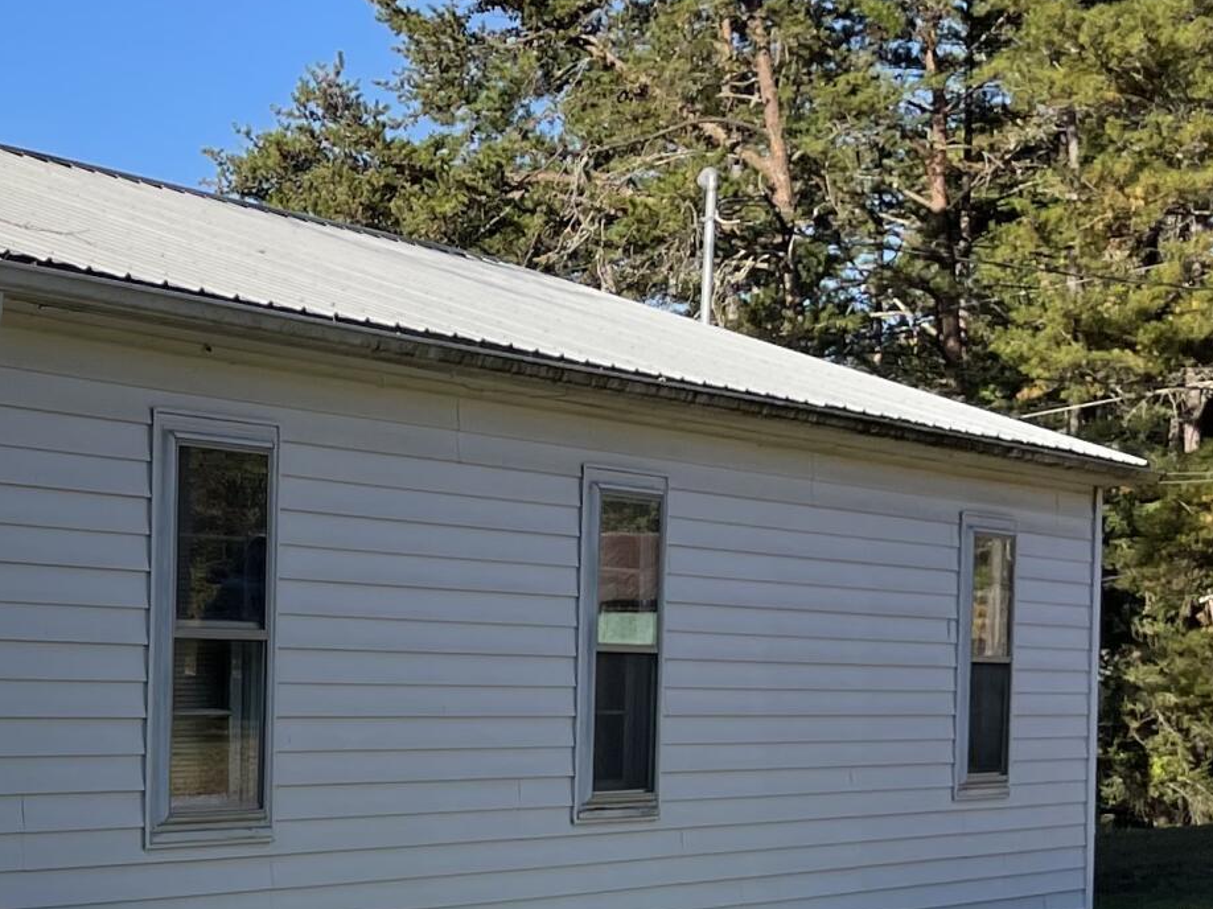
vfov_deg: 17.2
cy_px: 776
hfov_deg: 20.4
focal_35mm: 85
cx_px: -497
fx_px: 2978
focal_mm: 4.2
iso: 32
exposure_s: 1/2506
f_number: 1.6
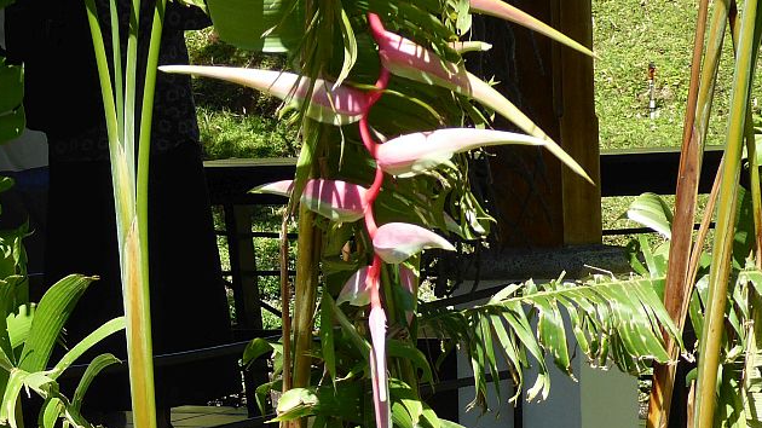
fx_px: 1454
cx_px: 379
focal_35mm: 72
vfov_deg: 16.7
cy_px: 281
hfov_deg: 29.4
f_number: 4.3
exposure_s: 1/320
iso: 100
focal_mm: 10.9
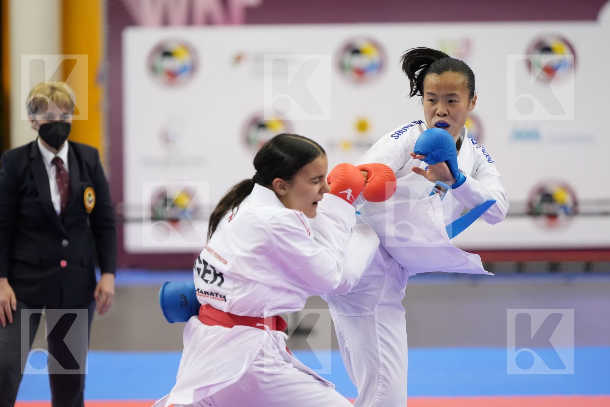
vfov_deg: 8.3
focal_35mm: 165
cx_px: 297
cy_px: 214
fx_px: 2796
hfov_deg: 12.5
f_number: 2.8
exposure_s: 1/1000
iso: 3200
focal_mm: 156
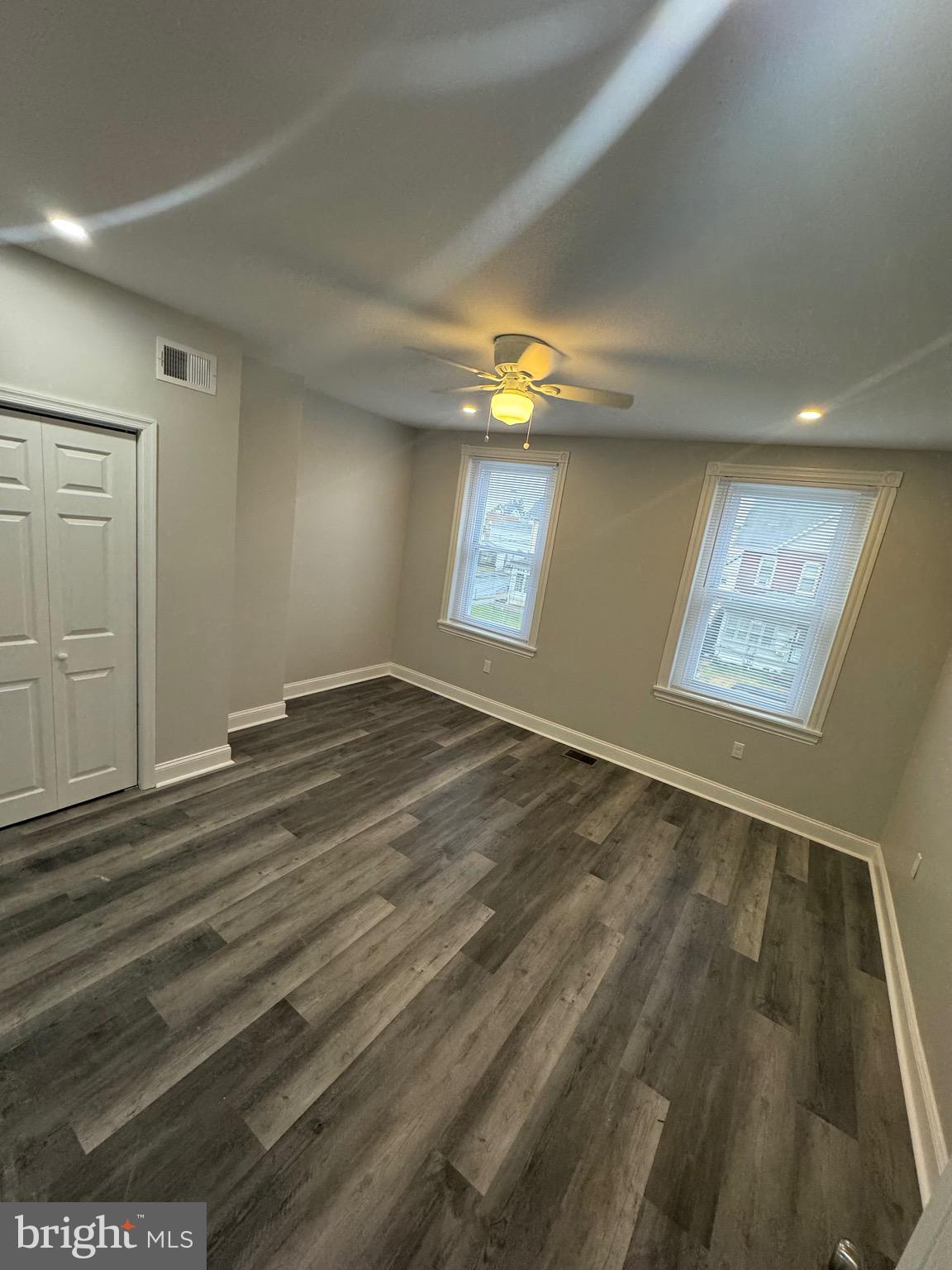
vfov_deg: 102.1
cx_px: 476
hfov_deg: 85.7
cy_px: 635
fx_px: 513
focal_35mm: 14
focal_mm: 2.22
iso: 250
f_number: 2.2
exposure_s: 1/120
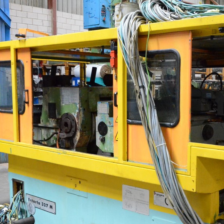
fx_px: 417
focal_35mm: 57
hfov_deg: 29.8
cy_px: 138
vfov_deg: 29.9
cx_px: 150
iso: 6400
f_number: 7.1
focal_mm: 24
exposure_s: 1/200
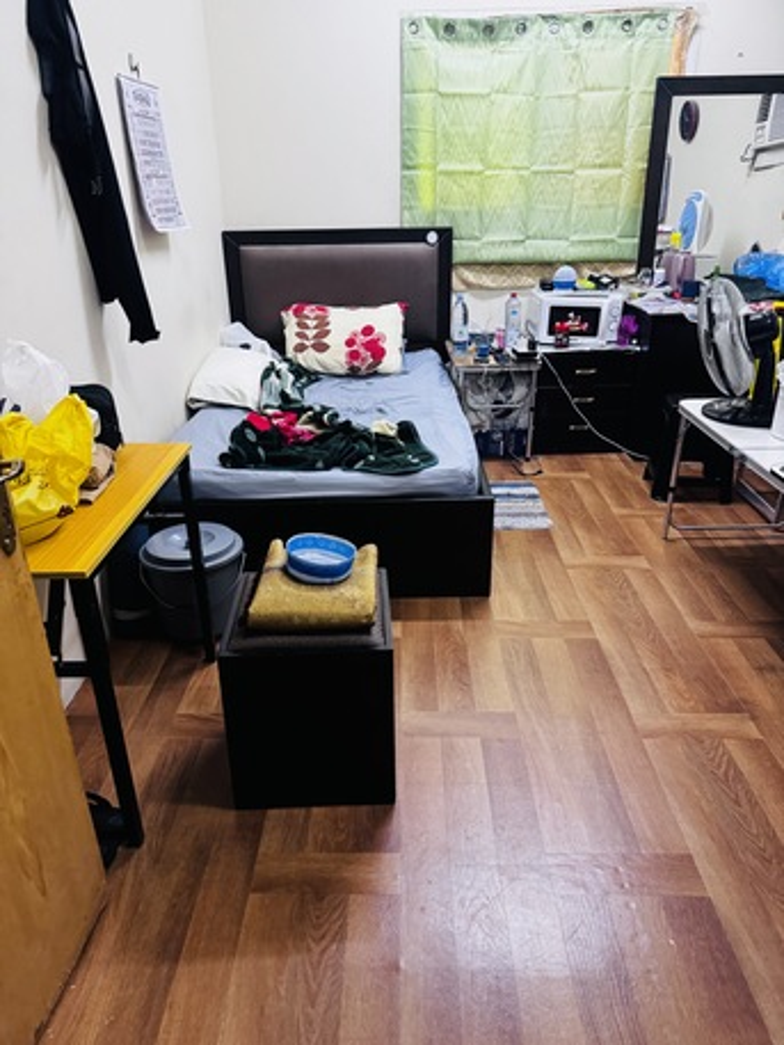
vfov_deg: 71.6
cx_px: 392
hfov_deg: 56.8
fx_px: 724
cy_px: 522
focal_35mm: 24
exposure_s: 1/60
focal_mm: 6.76
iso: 400
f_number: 1.78
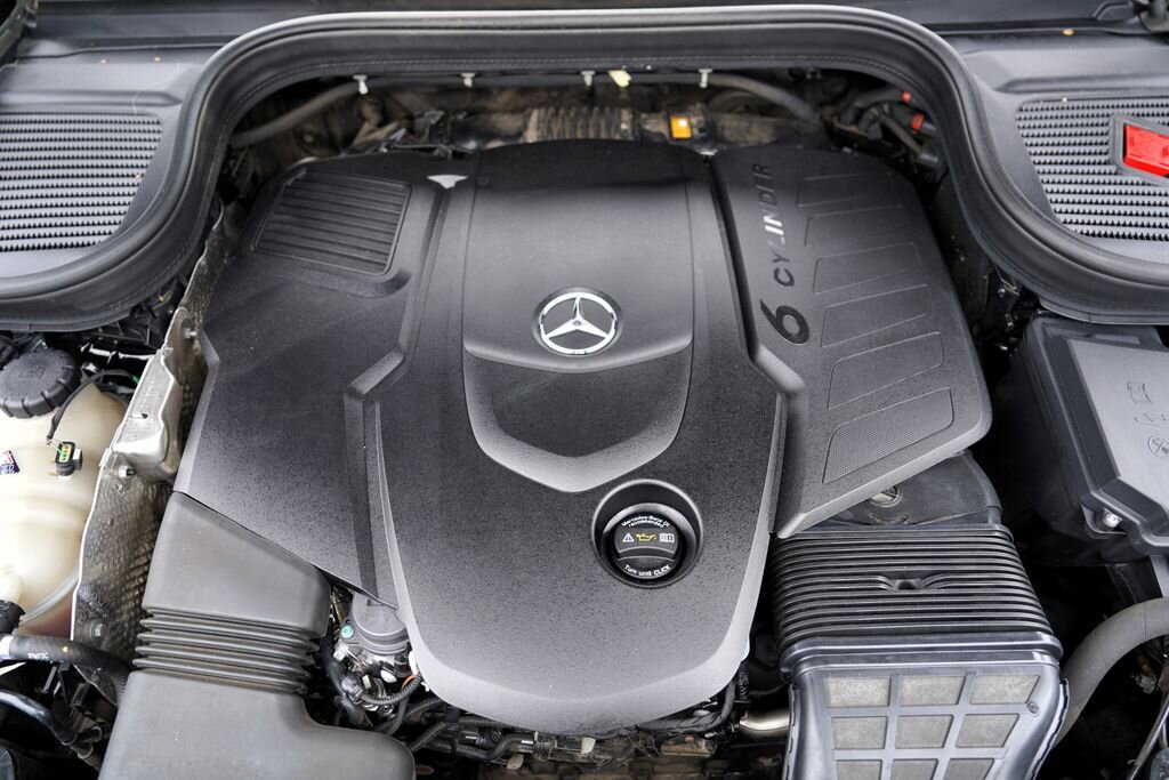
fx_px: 779
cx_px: 584
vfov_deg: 53.1
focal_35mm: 24
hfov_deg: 73.7
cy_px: 390
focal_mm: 24
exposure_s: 1/30
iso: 125
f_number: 2.8
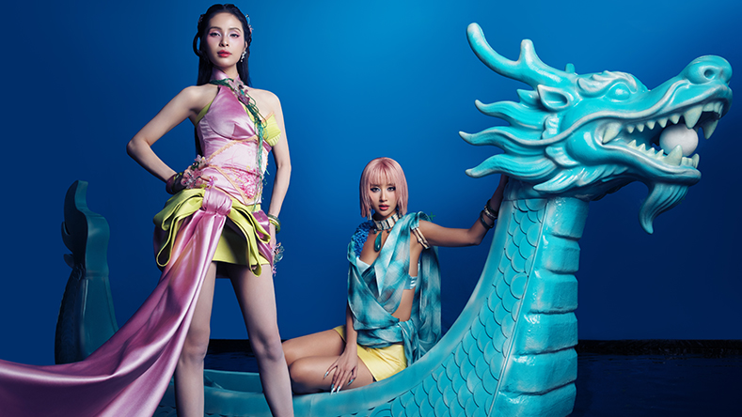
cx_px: 369
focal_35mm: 34
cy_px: 197
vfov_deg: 34.7
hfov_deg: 58.0
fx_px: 669
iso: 500
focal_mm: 32
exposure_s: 1/100
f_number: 8
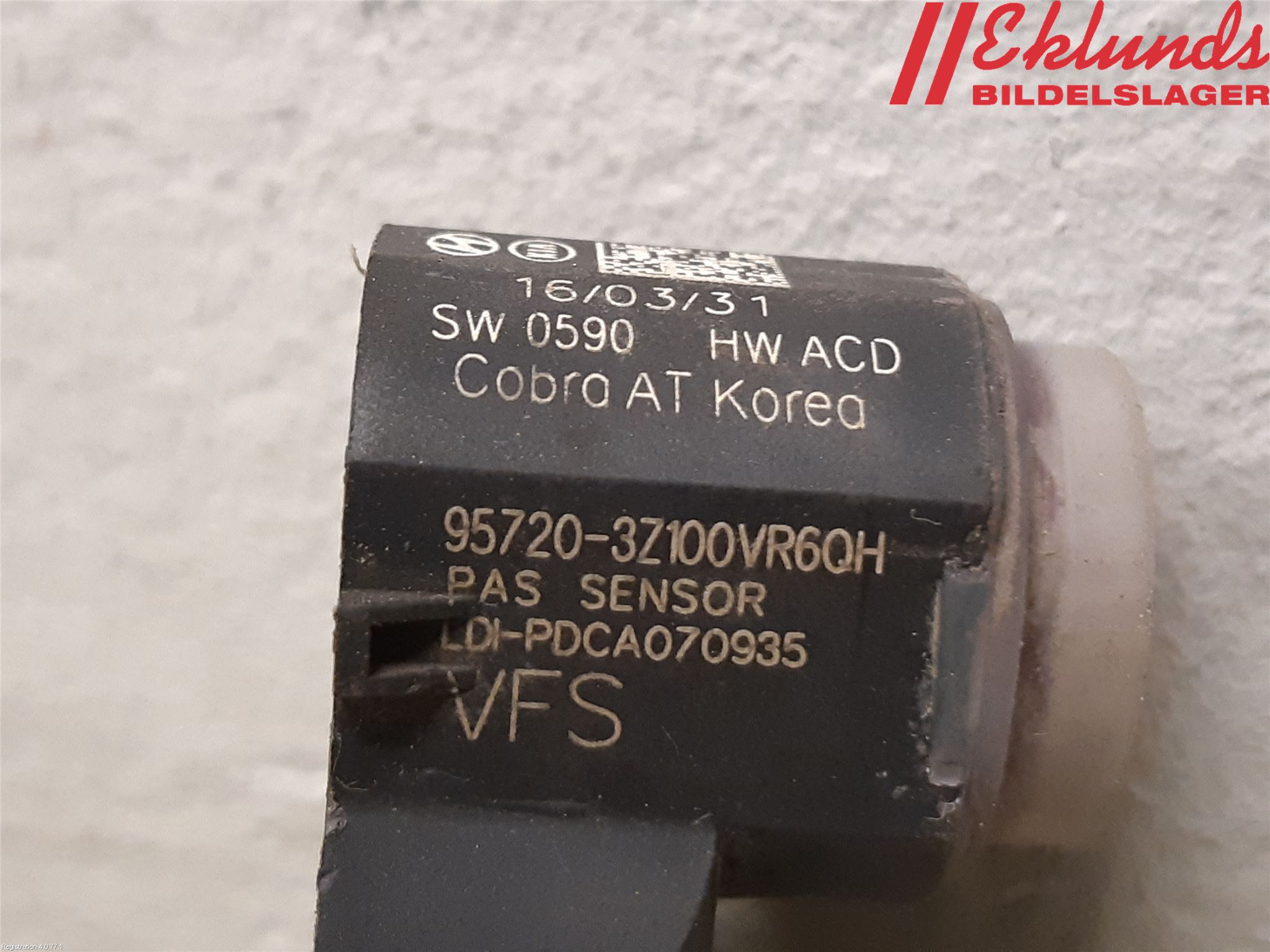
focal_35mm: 26
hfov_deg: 67.3
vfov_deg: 53.1
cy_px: 476
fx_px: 954
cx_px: 635
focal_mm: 3.93
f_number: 1.7
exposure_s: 1/33
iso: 250
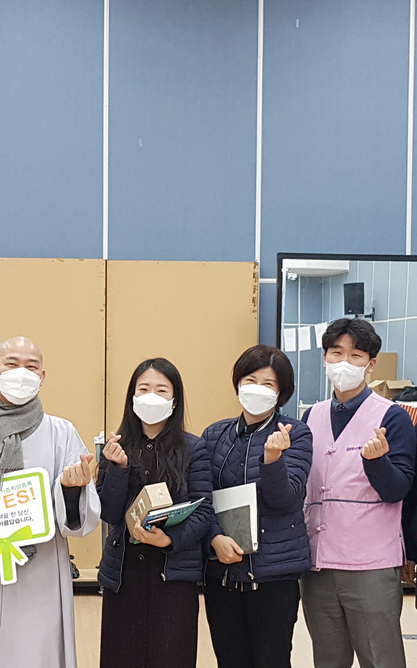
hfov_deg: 19.9
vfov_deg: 31.4
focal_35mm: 65
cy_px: 405
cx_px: 126
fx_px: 1183
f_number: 1.7
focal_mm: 4.3
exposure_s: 1/60
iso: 160
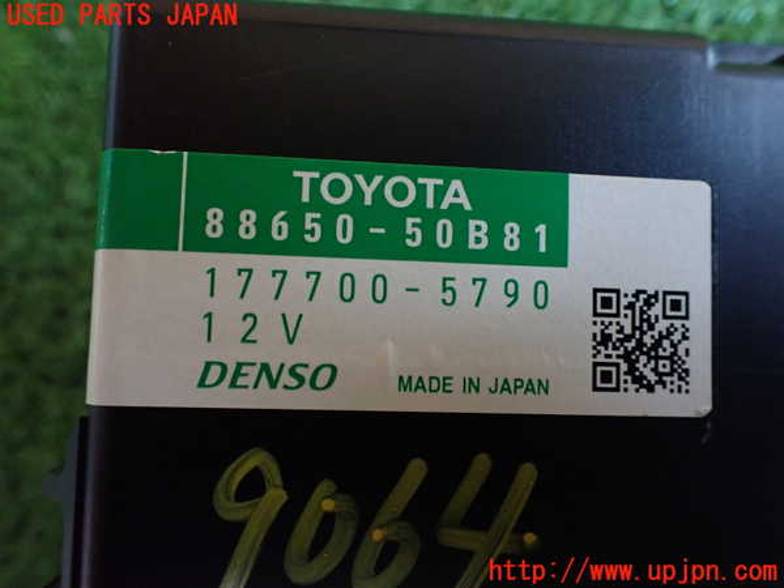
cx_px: 392
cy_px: 294
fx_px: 679
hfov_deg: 60.0
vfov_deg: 46.8
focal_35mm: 30
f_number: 2.3
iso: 800
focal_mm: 5.4
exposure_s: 1/50
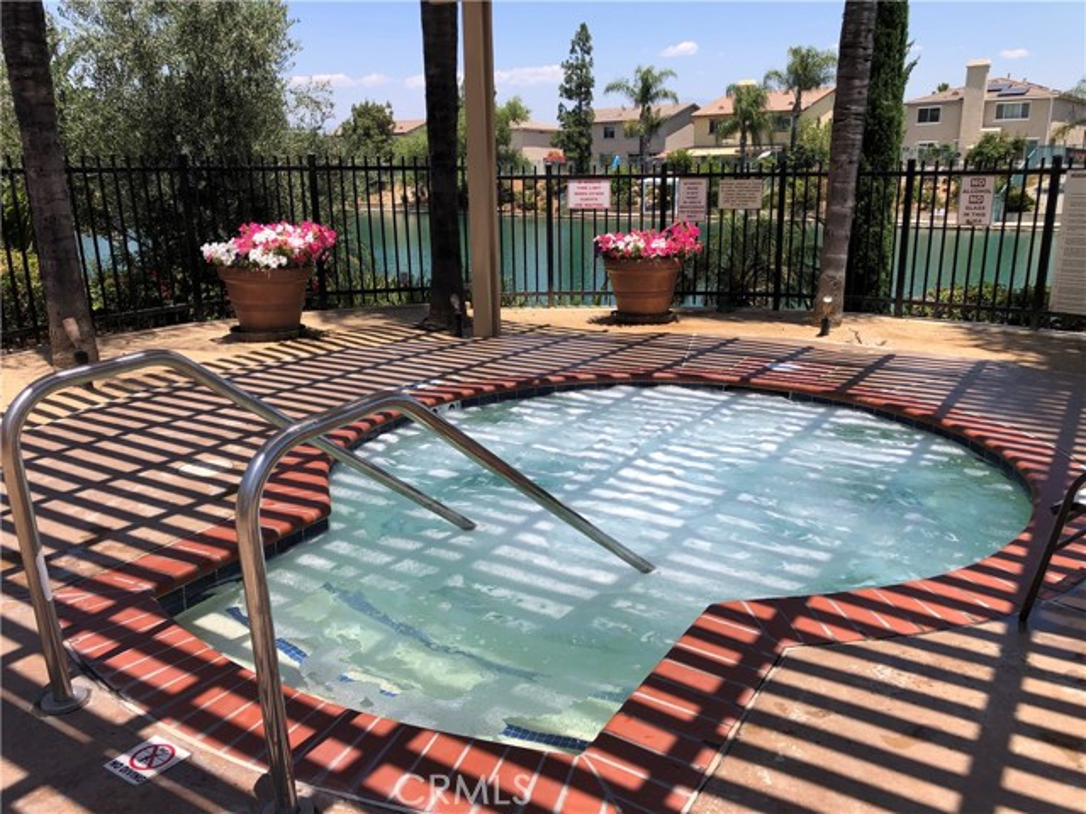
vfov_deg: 49.7
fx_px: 878
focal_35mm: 28
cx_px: 543
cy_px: 407
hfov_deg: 63.4
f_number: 1.8
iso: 20
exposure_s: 1/1779
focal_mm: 3.99
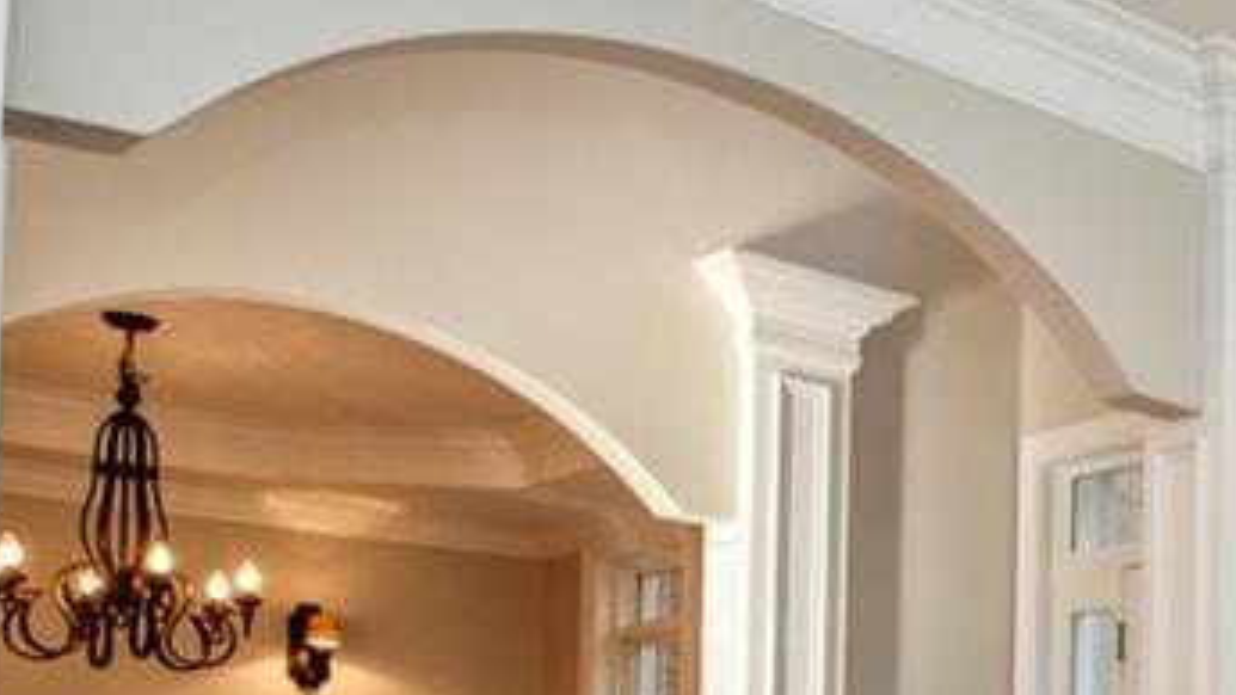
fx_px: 1835
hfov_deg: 29.0
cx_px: 1666
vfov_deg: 20.0
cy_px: 845
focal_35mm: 56
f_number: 5.6
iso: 500
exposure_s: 1/125
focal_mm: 12
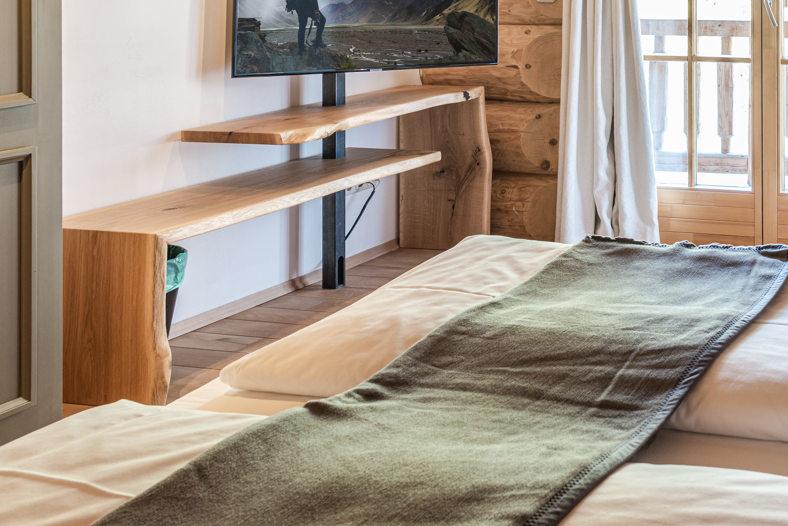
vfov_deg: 26.6
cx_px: 673
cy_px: 56
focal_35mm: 49
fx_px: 1073
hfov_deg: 38.2
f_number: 7.1
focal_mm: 24
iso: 64
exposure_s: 2.5
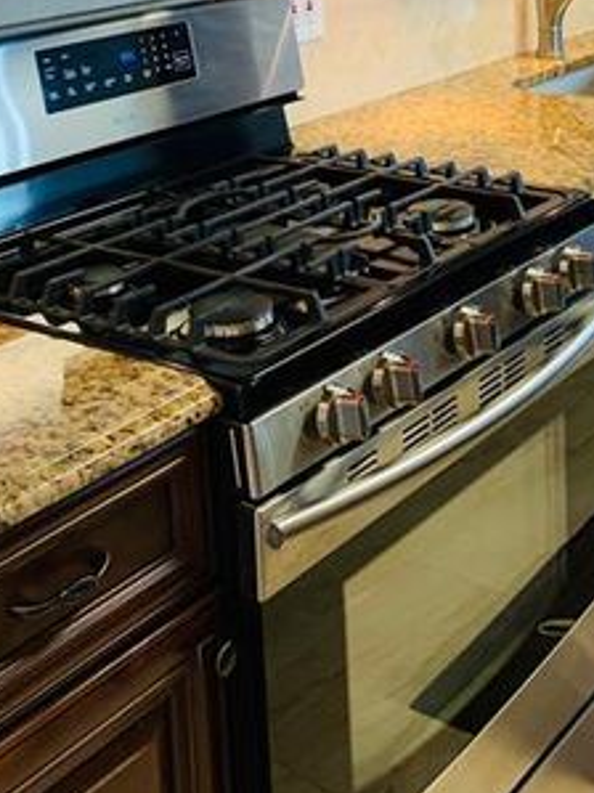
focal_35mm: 58
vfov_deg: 31.2
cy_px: 36
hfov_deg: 25.1
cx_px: 390
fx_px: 1328
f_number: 1.8
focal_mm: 4.25
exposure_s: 1/60
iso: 200
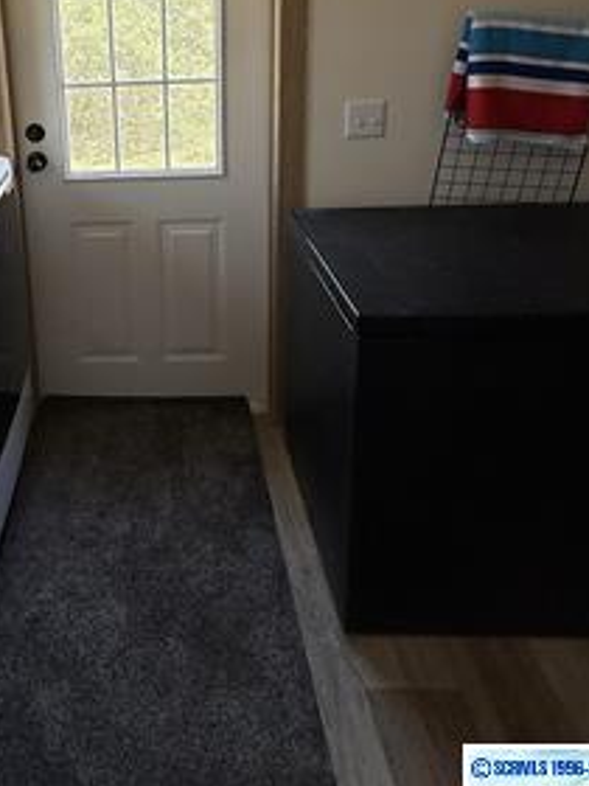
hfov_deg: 53.4
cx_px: 126
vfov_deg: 63.0
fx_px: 544
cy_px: 118
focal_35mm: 24
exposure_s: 1/99
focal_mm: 2.22
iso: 100
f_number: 2.2
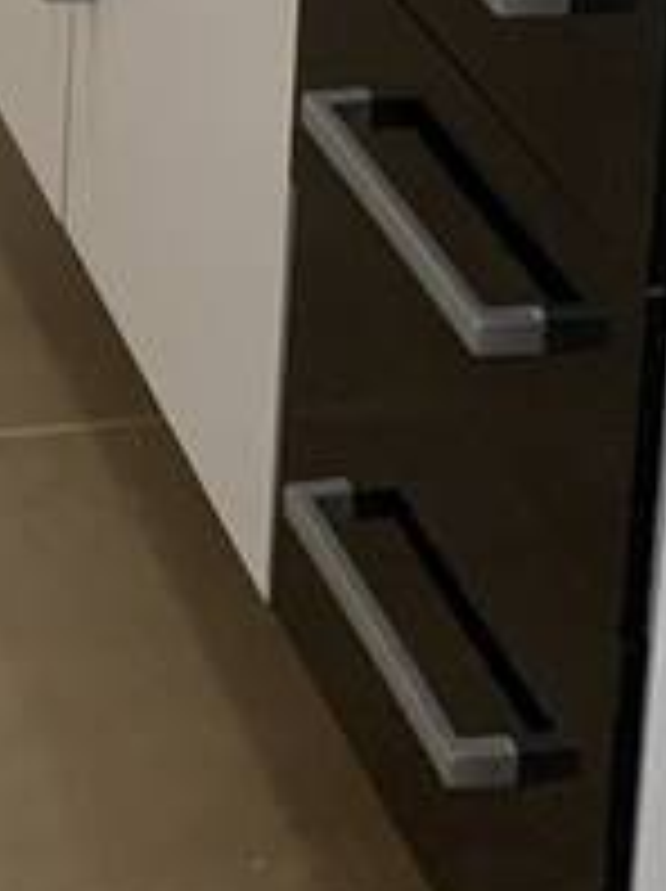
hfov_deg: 10.1
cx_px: -279
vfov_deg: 12.1
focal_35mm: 142
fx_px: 3651
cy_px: -976
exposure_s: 1/60
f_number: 1.8
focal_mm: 4.25
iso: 200
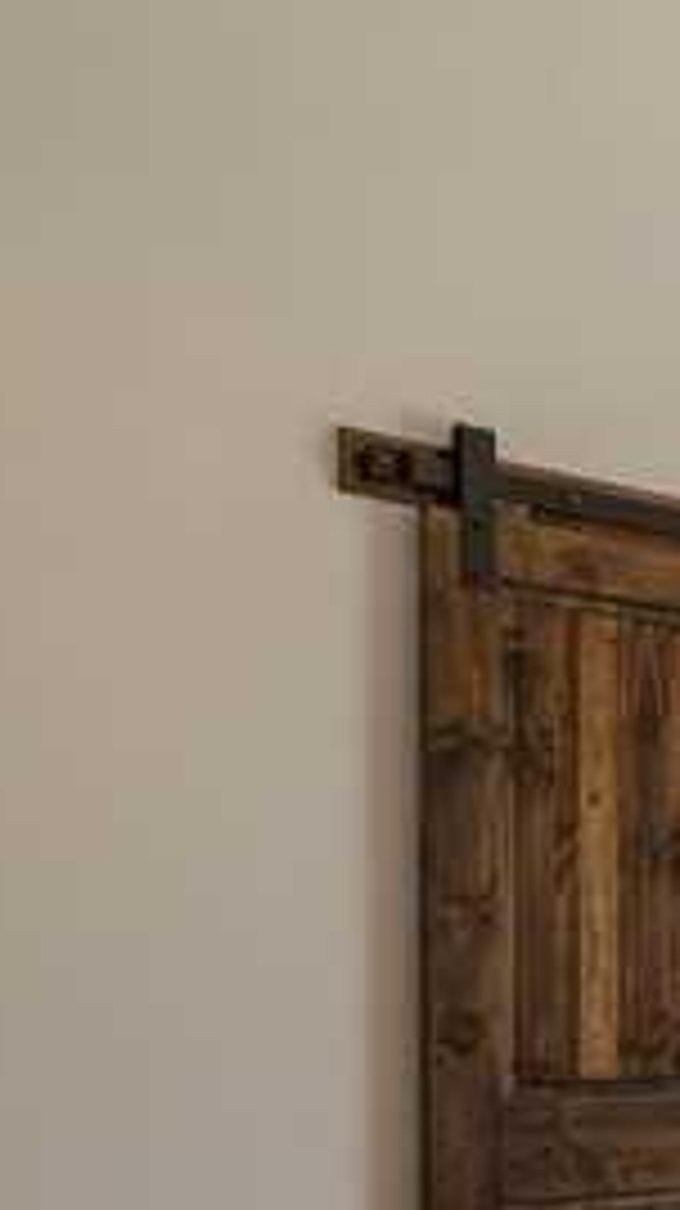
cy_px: 1057
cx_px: 1921
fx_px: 1798
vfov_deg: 35.3
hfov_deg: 12.3
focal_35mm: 56
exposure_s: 1/13
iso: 200
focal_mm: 16
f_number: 9
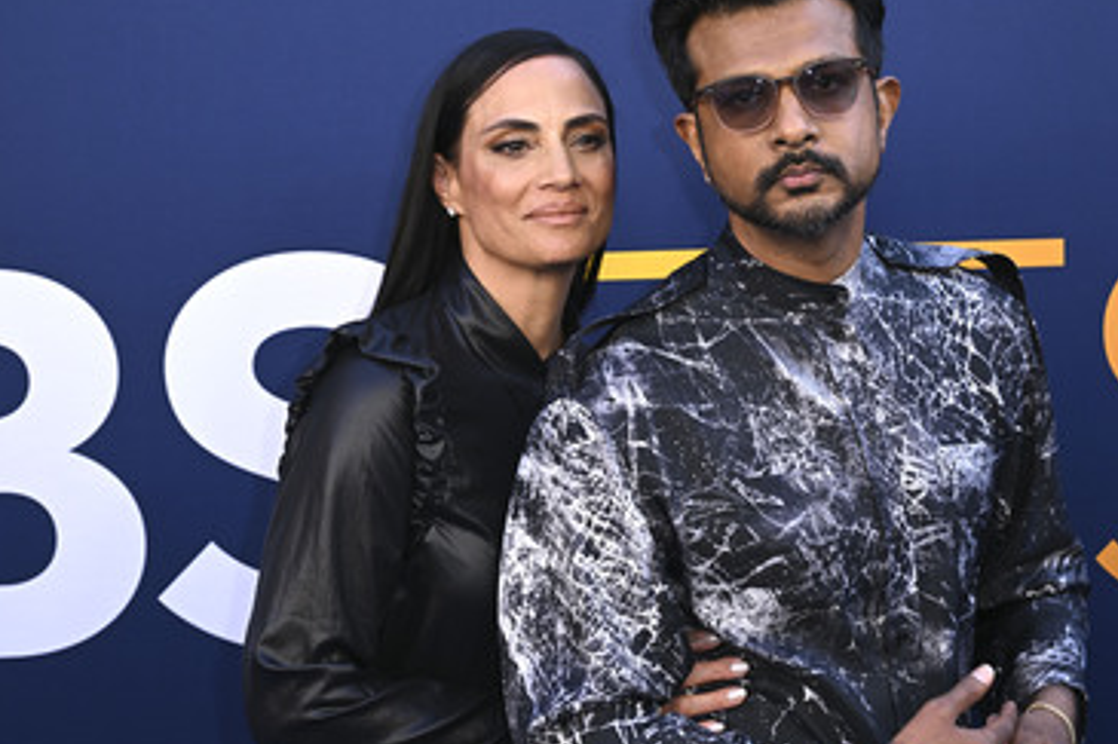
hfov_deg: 25.6
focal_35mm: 79
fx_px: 2452
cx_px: 660
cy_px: 343
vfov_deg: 17.3
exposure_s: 1/200
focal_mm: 64
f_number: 6.3
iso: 400
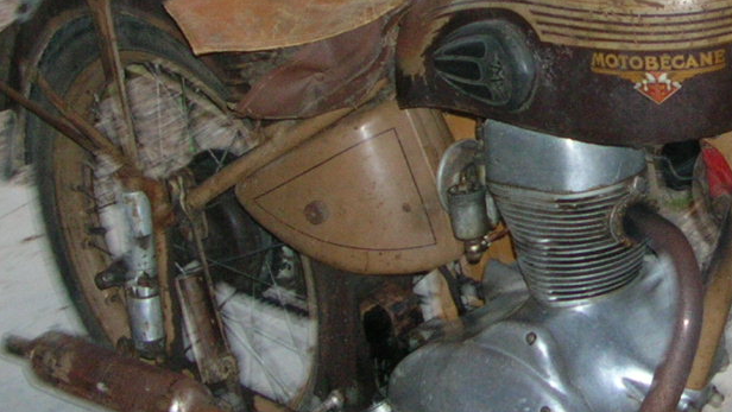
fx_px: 1922
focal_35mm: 99
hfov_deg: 21.0
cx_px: 702
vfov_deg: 12.1
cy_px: 14
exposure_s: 1/60.1
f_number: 2.8
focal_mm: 5.8
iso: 118
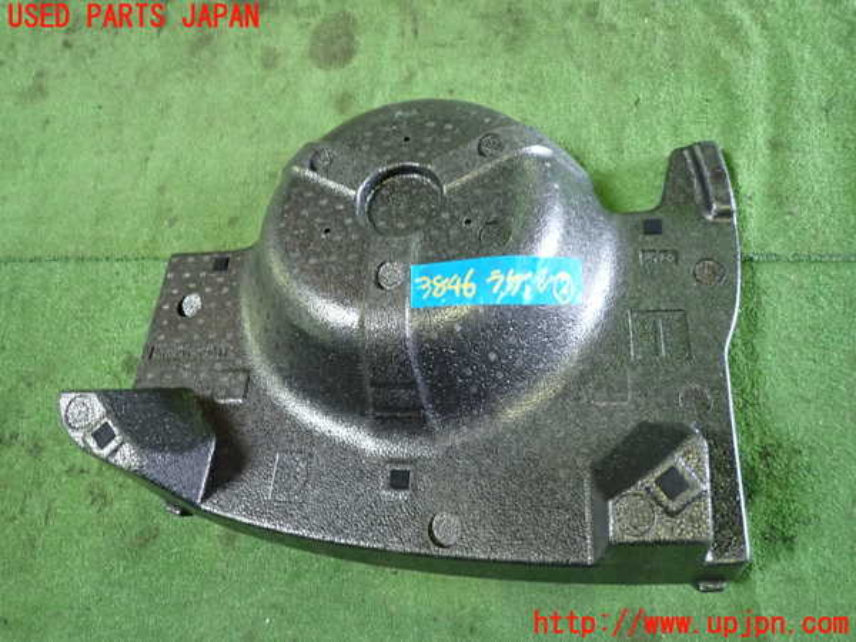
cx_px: 428
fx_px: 618
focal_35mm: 25
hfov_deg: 69.4
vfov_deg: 54.9
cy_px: 321
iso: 500
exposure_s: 1/30
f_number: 2
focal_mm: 4.5
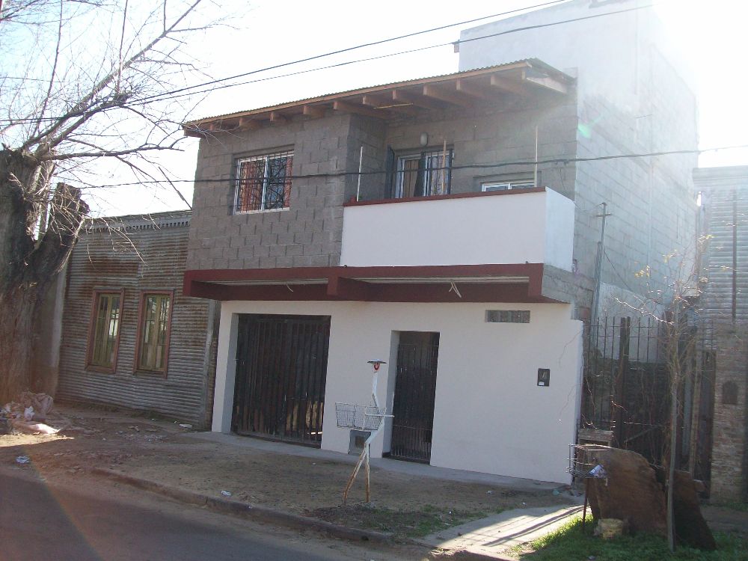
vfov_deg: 39.7
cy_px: 280
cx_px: 374
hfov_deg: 51.4
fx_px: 778
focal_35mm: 36
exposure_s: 1/430
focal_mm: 6
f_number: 2.7
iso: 80
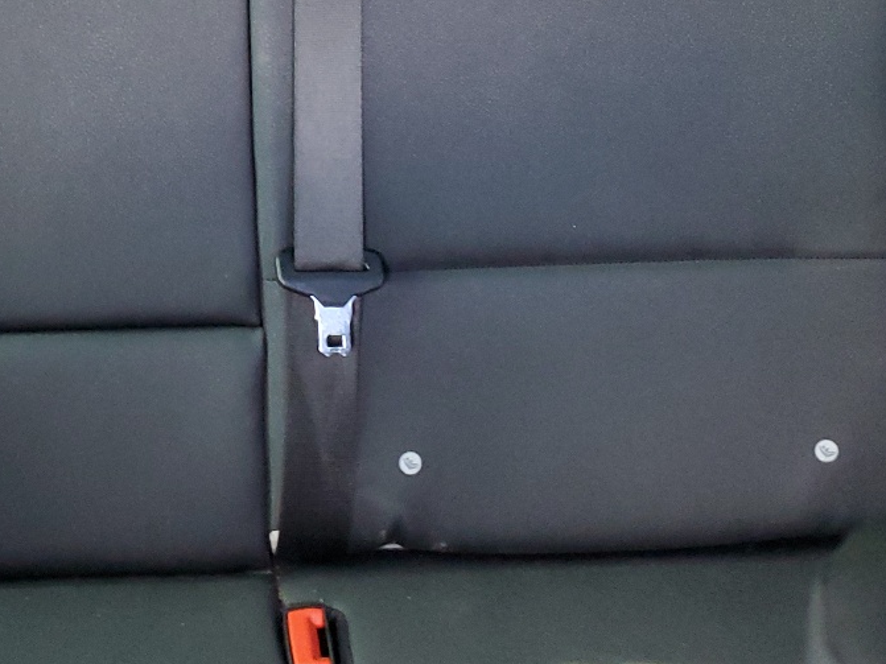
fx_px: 1587
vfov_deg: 22.6
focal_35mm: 62
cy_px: -20
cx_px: 103
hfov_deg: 30.0
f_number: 1.5
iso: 289
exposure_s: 1/60.2
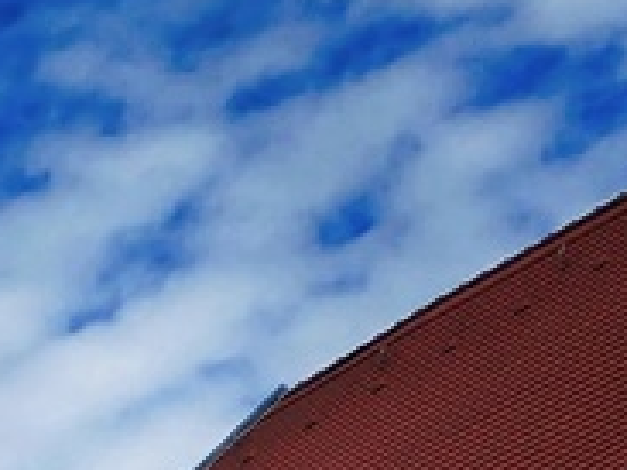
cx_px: -1696
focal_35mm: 250
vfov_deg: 5.5
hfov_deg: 6.6
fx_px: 4525
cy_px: 1590
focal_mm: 12.6
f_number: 4
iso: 125
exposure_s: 1/2000
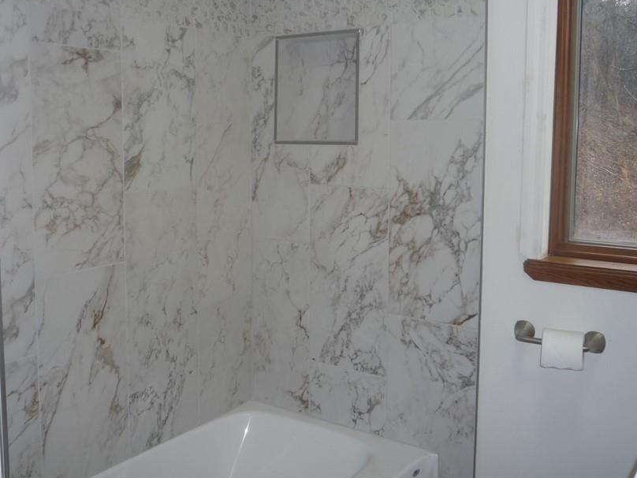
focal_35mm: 38
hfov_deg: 48.9
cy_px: 192
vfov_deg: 37.6
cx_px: 296
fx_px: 699
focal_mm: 5.2
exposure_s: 1/30
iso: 100
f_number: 3.3
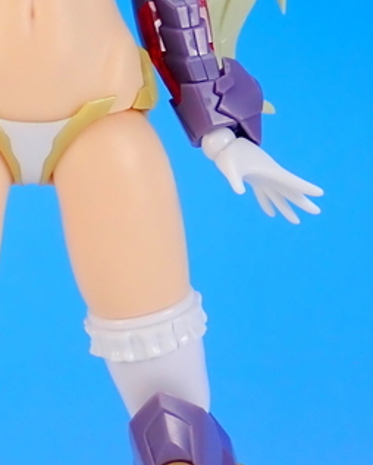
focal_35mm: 211
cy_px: 202
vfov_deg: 9.1
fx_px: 2909
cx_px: 23
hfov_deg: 7.3
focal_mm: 11.88
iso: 100
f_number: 14
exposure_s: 1/1.6
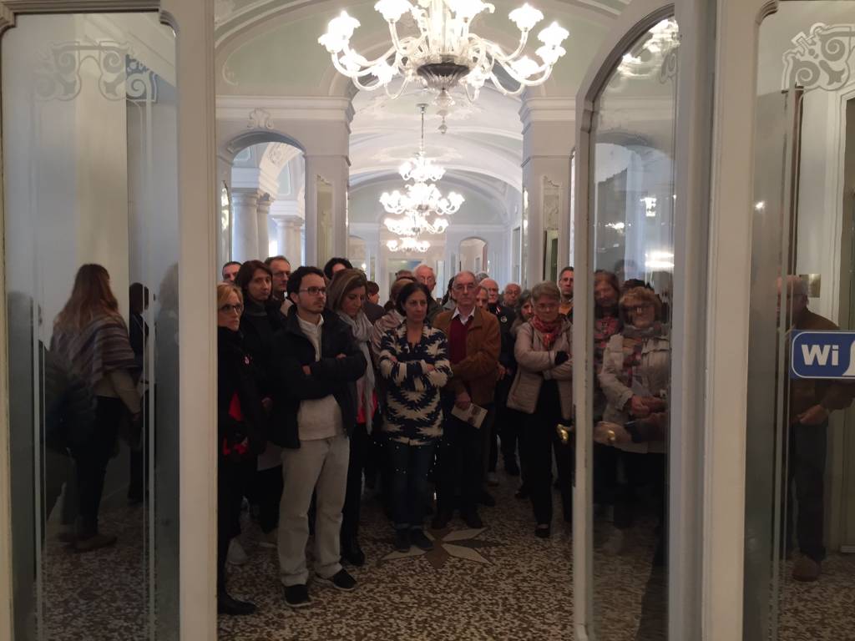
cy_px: 320
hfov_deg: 61.7
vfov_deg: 48.2
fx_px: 716
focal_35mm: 29
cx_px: 428
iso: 100
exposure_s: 1/33
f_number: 2.2
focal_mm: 4.15
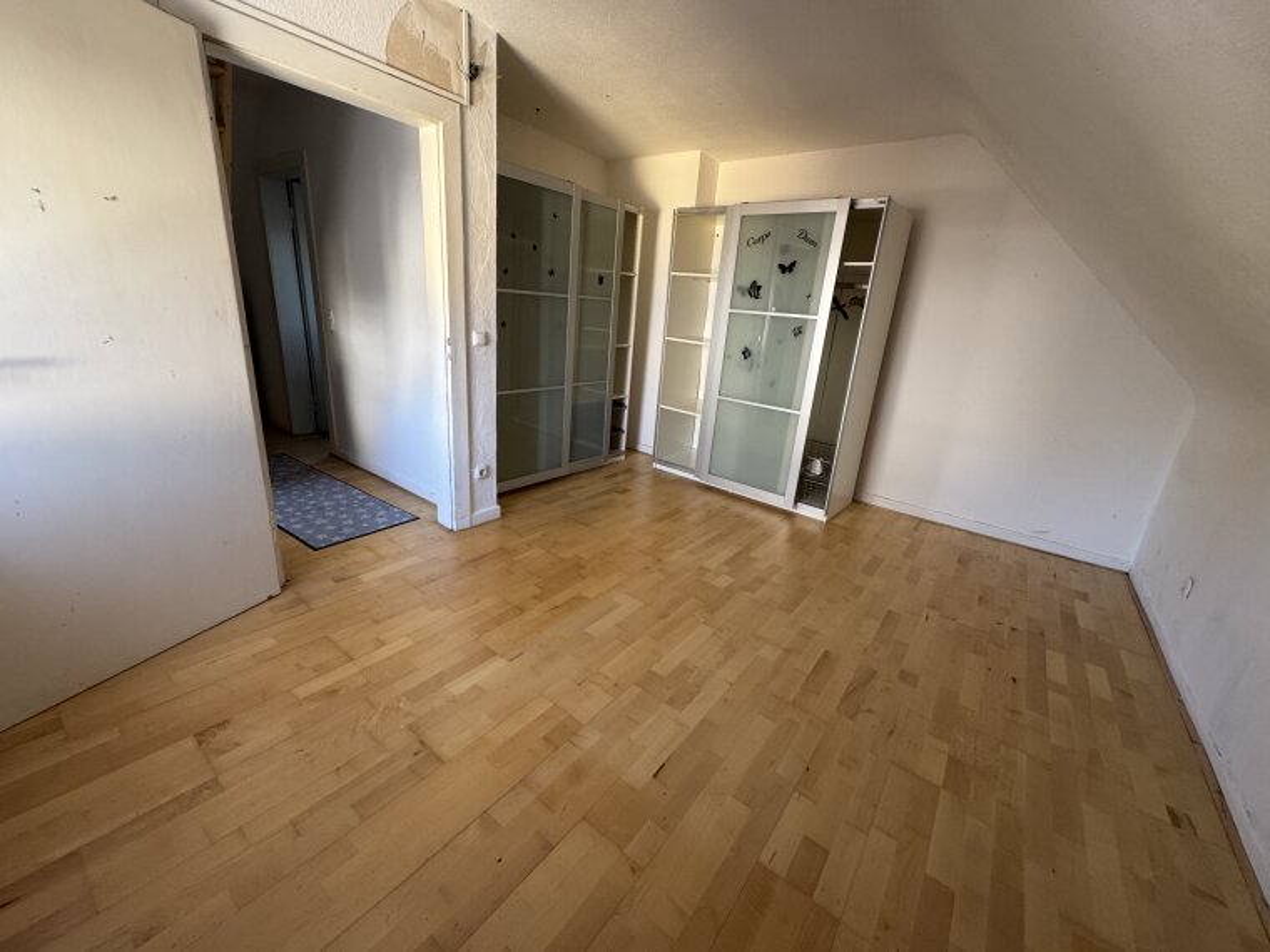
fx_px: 514
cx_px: 635
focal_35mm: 14
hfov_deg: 102.1
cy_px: 476
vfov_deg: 85.7
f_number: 2.2
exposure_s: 1/99
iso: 250
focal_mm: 2.22
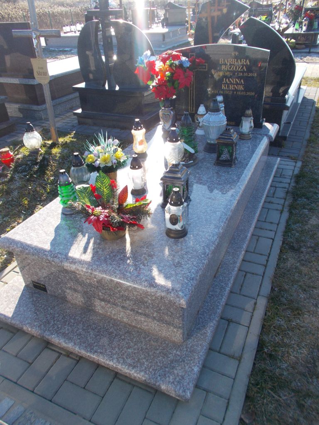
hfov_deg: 53.1
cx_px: 160
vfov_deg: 67.3
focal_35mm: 26
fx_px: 319
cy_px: 212
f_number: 3.2
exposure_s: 1/320
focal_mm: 4.6
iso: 80
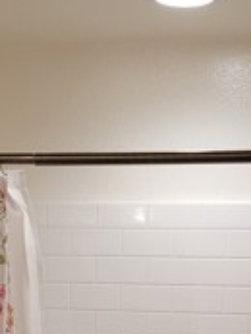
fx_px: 927
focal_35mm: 96
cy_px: 496
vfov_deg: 18.2
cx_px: 108
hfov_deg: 15.4
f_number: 1.8
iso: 100
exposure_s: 1/120
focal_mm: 5.4
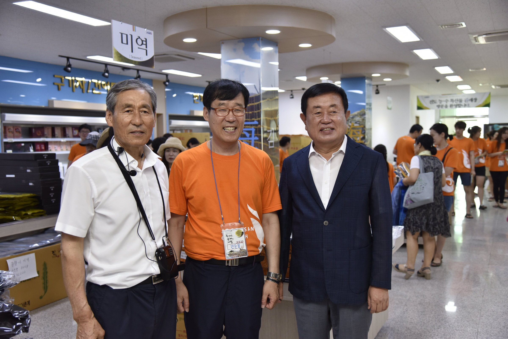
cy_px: 170
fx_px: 536
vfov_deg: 35.1
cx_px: 254
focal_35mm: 38
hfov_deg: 50.7
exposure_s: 1/125
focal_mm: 38
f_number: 4
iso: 800
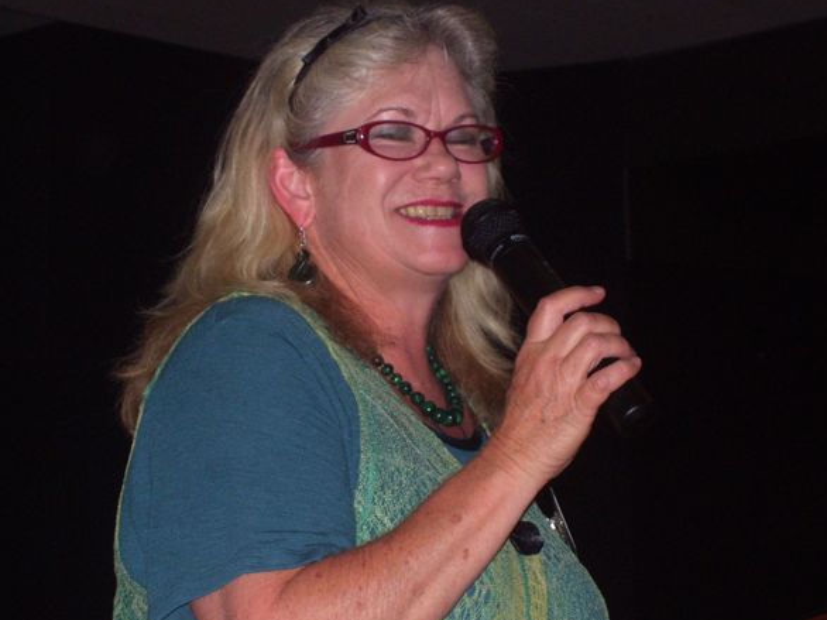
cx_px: 384
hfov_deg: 16.7
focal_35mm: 118
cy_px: 302
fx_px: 2818
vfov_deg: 12.5
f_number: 4.6
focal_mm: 18
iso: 200
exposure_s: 1/90
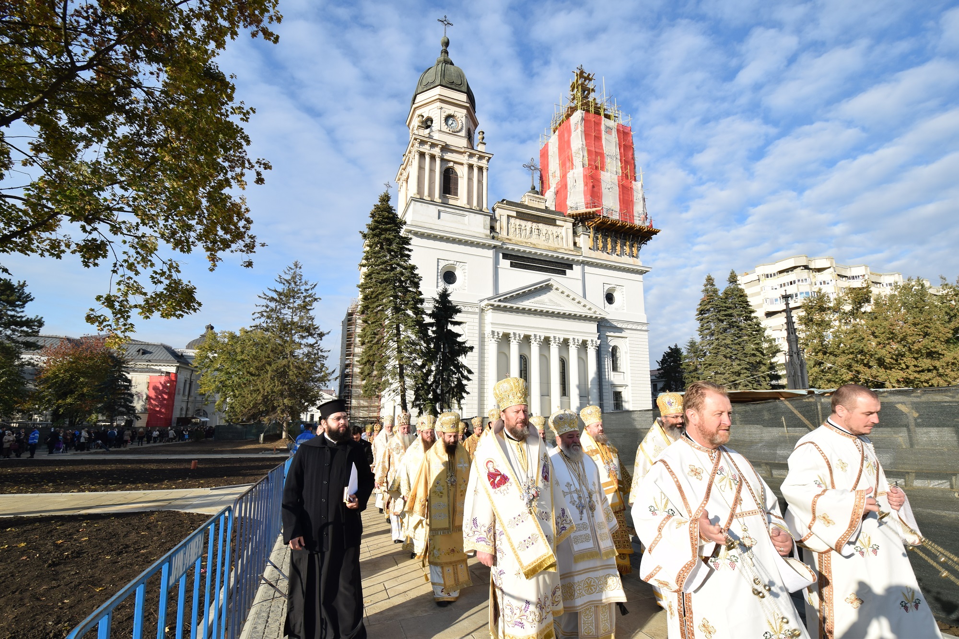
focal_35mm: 15
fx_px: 400
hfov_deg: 100.4
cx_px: 480
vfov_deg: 77.3
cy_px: 320
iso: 100
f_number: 8
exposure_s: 1/125
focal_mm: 10
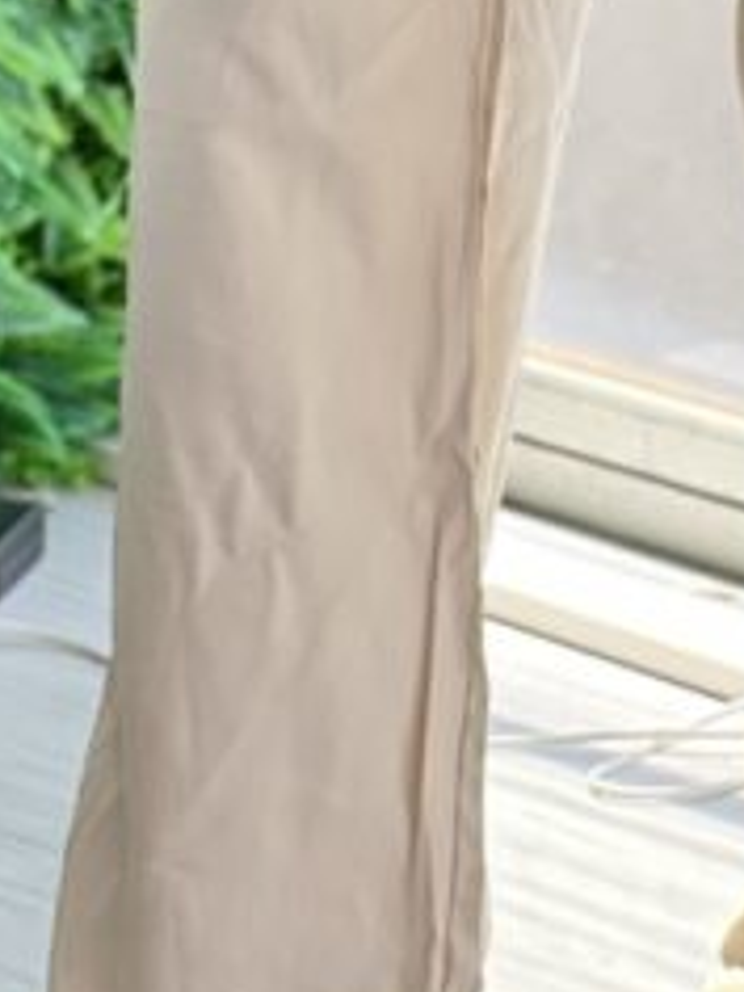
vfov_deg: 6.4
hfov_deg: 4.9
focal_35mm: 304
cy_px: -822
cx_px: 580
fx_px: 8712
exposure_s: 1/120
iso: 64
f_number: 2.8
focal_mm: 9
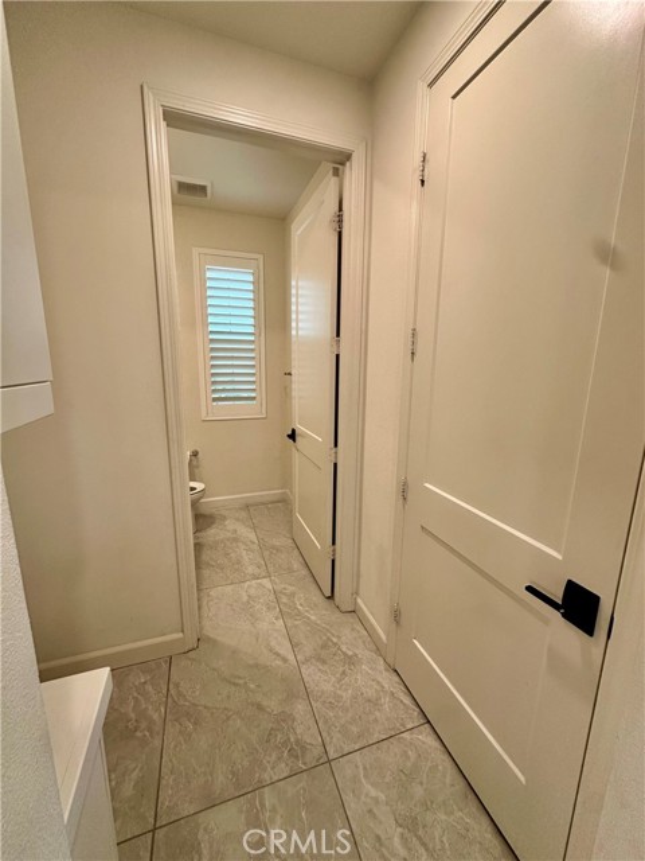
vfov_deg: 102.1
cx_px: 322
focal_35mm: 14
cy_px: 430
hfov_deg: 85.7
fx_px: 348
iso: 200
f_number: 2.2
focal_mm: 2.22
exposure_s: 1/120
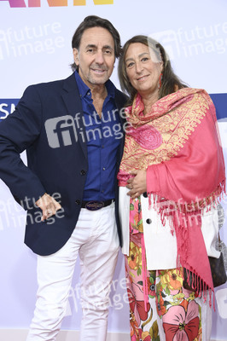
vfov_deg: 32.4
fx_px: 587
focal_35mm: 62
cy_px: 170
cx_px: 114
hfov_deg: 21.9
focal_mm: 62
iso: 1000
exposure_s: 1/200
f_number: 5.6
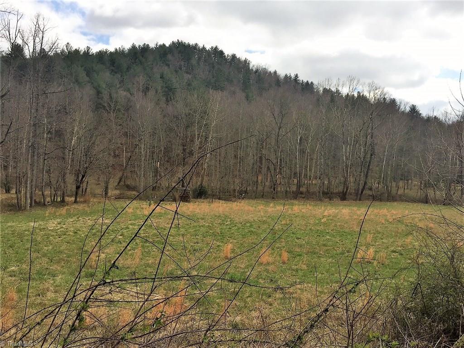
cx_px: 232
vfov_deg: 48.2
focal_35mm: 29
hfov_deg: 61.7
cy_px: 174
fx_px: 389
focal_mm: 4.15
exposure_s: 1/1522
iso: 32
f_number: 2.2
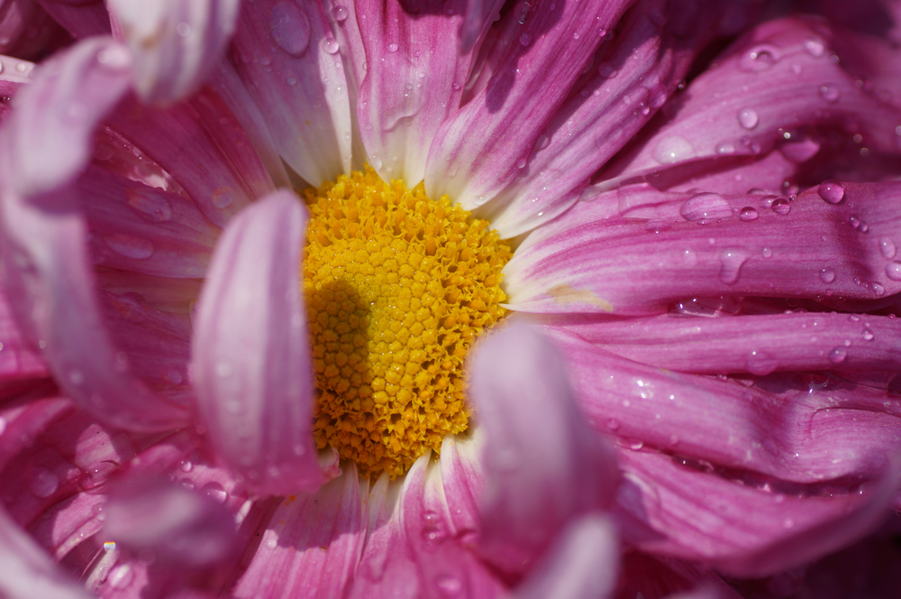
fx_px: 3374
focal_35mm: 135
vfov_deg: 10.1
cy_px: 300
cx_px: 450
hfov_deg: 15.2
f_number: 4.5
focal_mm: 90
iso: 100
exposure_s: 1/1600
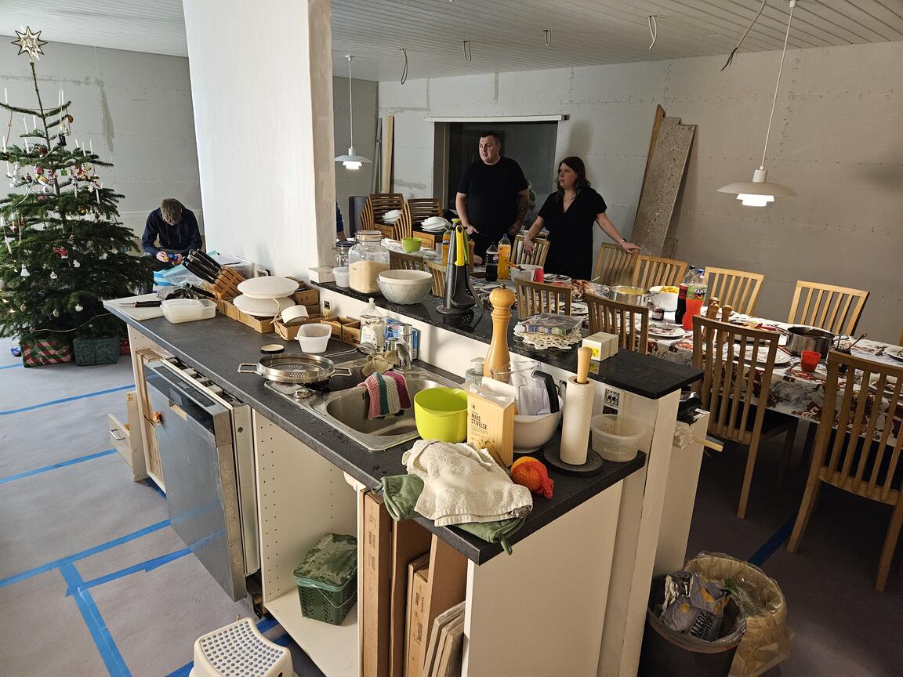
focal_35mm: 23
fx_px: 600
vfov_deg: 58.9
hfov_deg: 73.9
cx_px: 452
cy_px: 338
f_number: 1.8
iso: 800
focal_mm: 5.4
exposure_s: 1/100
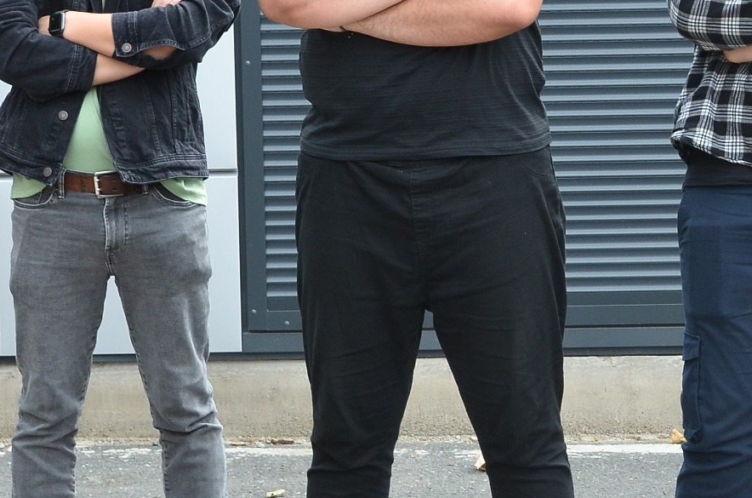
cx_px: 652
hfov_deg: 12.0
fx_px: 3564
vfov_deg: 8.0
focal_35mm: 171
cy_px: 86
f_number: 8
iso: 400
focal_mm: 36
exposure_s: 1/250
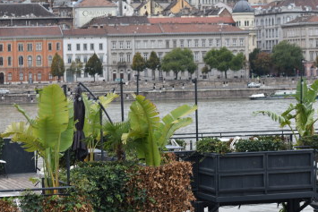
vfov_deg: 9.3
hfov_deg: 13.9
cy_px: 101
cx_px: 127
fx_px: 1308
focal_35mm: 148
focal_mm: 70
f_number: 7.1
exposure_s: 1/125
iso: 140
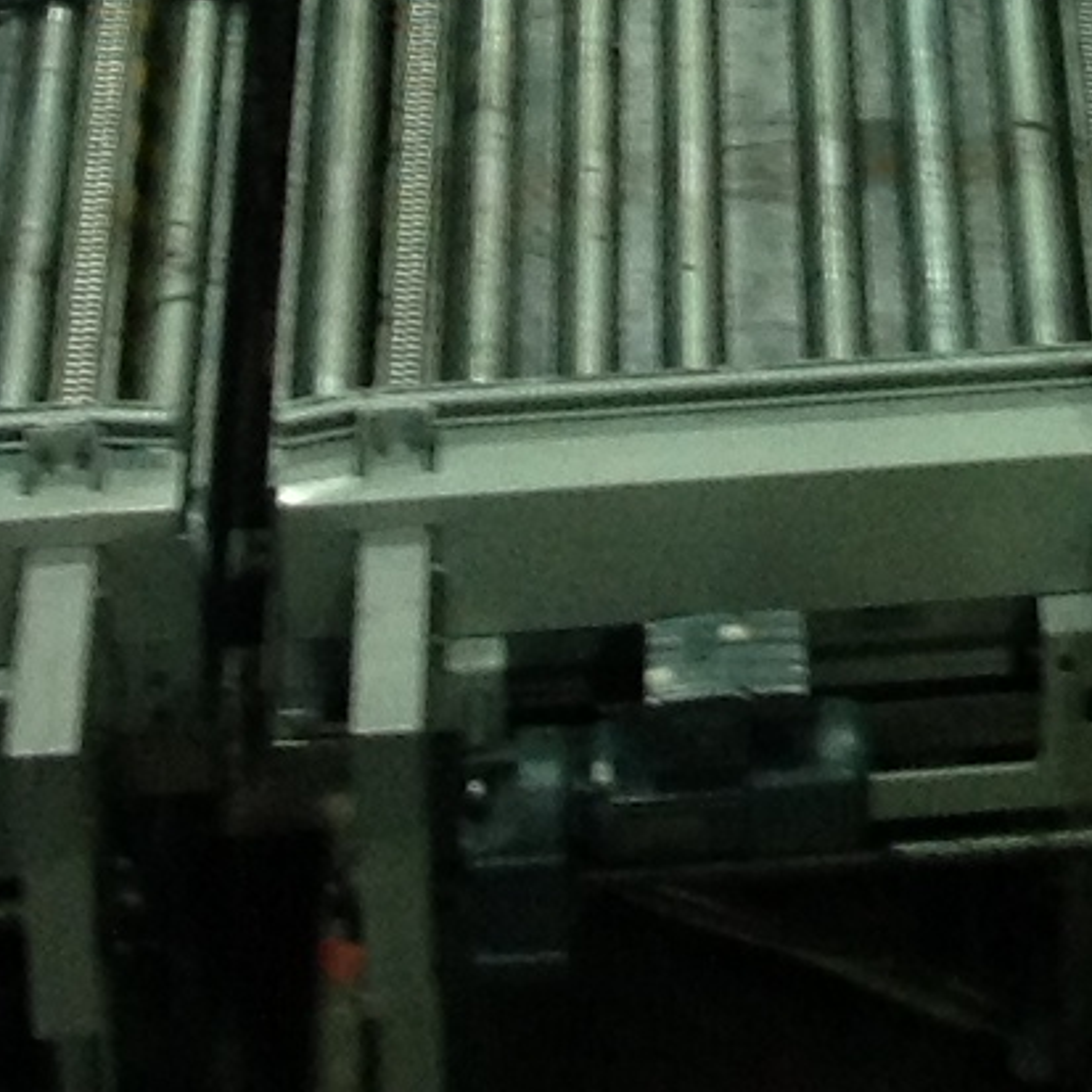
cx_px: 1692
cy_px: -1161
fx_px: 6924
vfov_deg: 8.5
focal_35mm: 194
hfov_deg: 8.8
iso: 100
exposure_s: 1/15
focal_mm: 4.28
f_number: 2.4
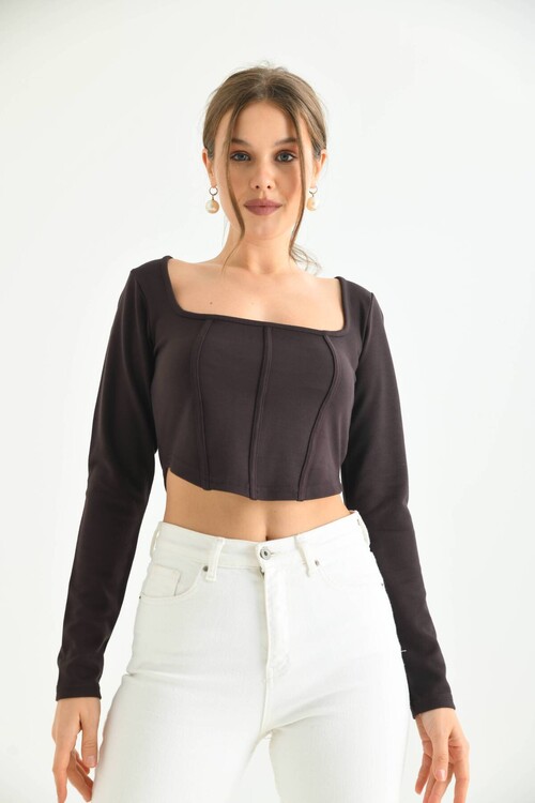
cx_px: 268
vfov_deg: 32.4
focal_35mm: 62
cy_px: 402
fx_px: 1382
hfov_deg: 21.9
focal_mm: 62
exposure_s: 1/125
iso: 160
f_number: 5.6
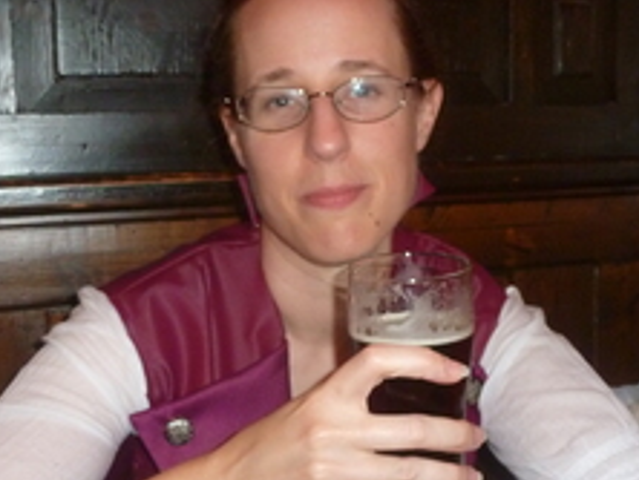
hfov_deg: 35.2
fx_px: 998
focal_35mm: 54
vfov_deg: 27.1
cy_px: 240
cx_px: 414
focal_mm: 4.3
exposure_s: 1/13
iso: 320
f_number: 3.3
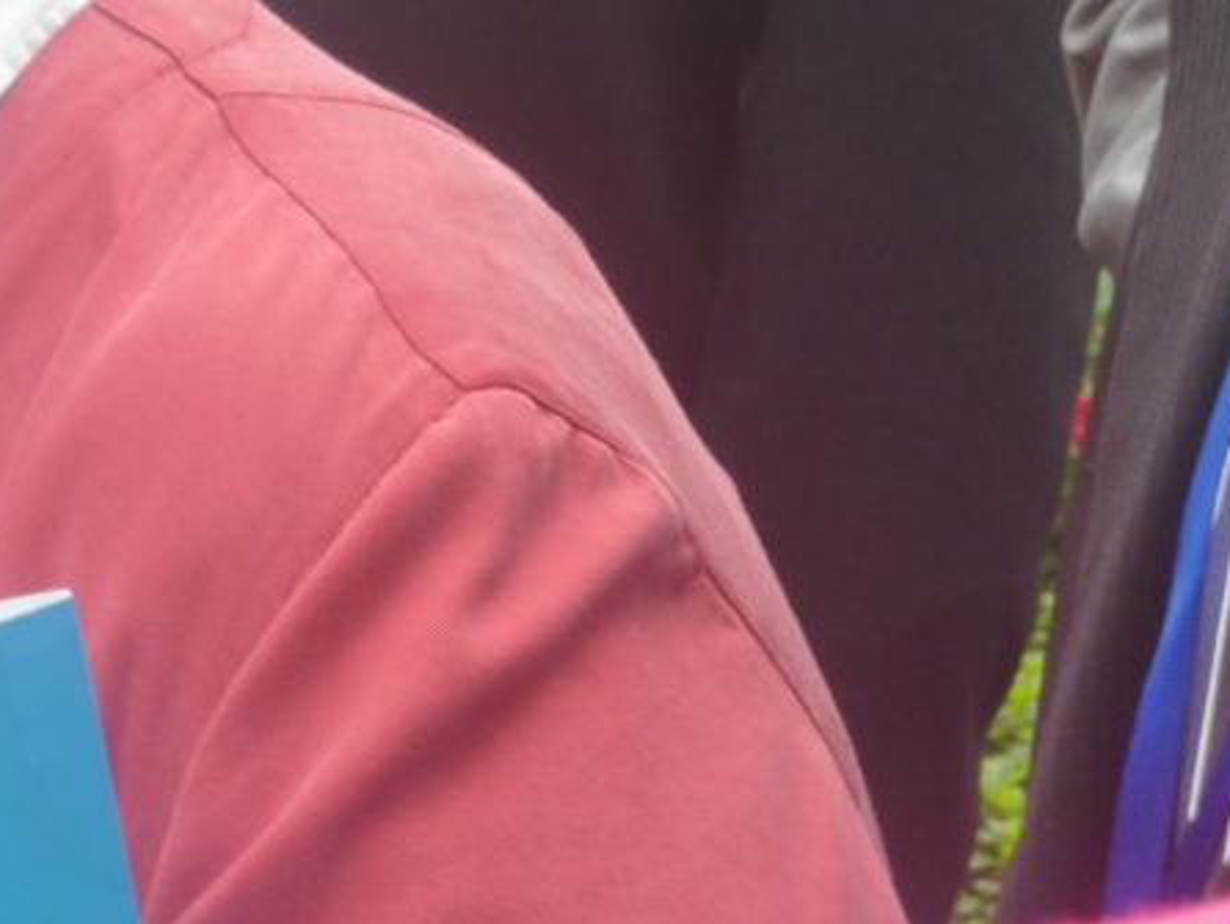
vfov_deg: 8.2
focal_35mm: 179
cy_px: -88
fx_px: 6364
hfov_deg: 10.9
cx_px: -146
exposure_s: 1/60
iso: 100
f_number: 4.9
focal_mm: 13.9
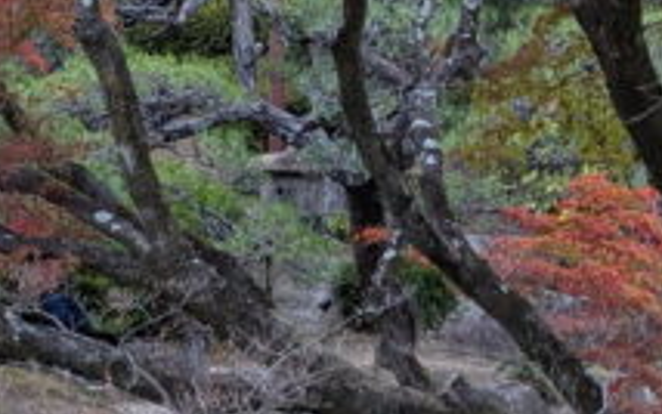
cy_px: 2
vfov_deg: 10.7
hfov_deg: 16.8
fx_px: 2202
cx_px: 25
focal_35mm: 122
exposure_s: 1/136
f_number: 1.85
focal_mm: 6.81
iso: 109
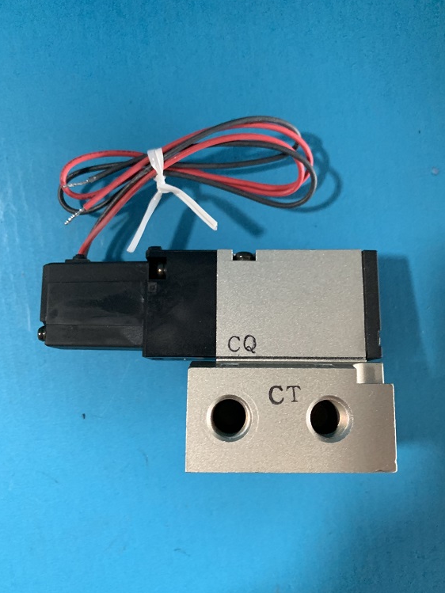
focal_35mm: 28
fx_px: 480
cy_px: 308
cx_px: 236
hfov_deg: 49.7
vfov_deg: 63.4
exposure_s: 1/51
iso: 400
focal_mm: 4.25
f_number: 1.8
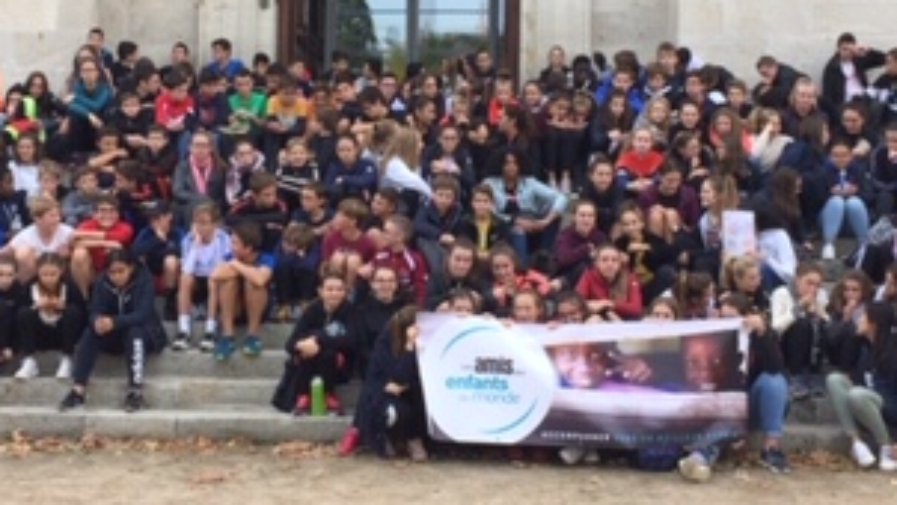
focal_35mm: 67
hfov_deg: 31.4
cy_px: 131
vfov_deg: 17.9
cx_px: 425
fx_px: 1594
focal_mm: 4.15
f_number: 2.2
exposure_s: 1/476
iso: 32
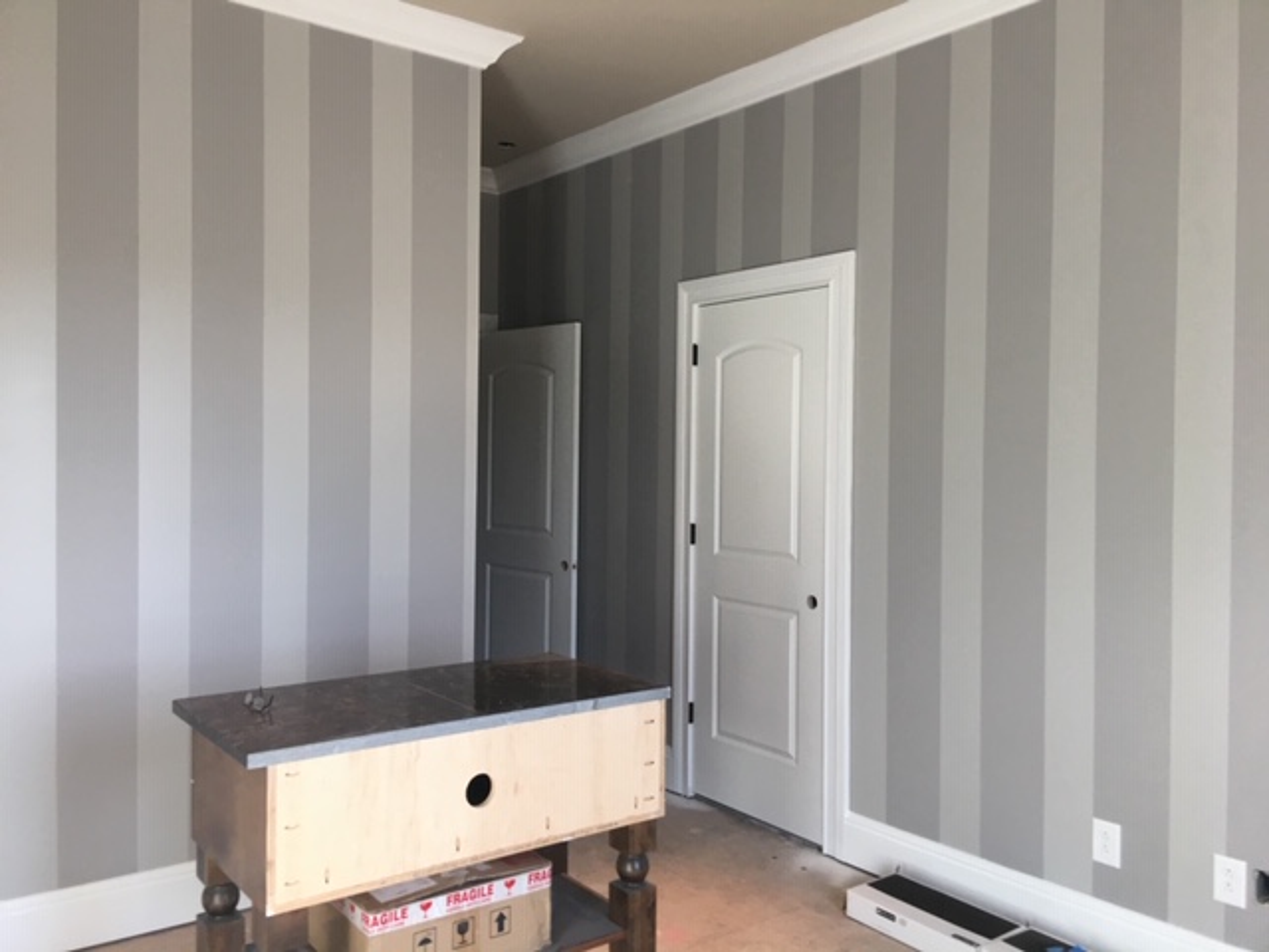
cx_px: 634
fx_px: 1063
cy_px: 476
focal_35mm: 29
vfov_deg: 48.2
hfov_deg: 61.7
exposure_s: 1/40
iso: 25
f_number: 2.2
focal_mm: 4.15
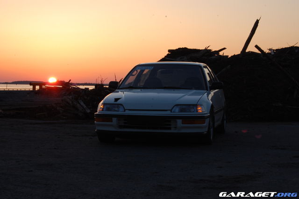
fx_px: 647
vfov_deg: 17.5
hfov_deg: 26.0
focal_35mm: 78
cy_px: 100
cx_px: 150
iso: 400
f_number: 22
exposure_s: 1/25
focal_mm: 52
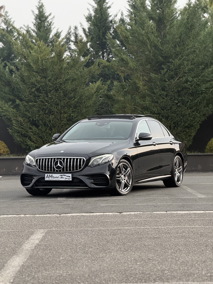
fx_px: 985
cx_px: 106
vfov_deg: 16.4
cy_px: 142
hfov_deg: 12.3
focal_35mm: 120
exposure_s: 1/533
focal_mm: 15.66
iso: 64
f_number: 2.8
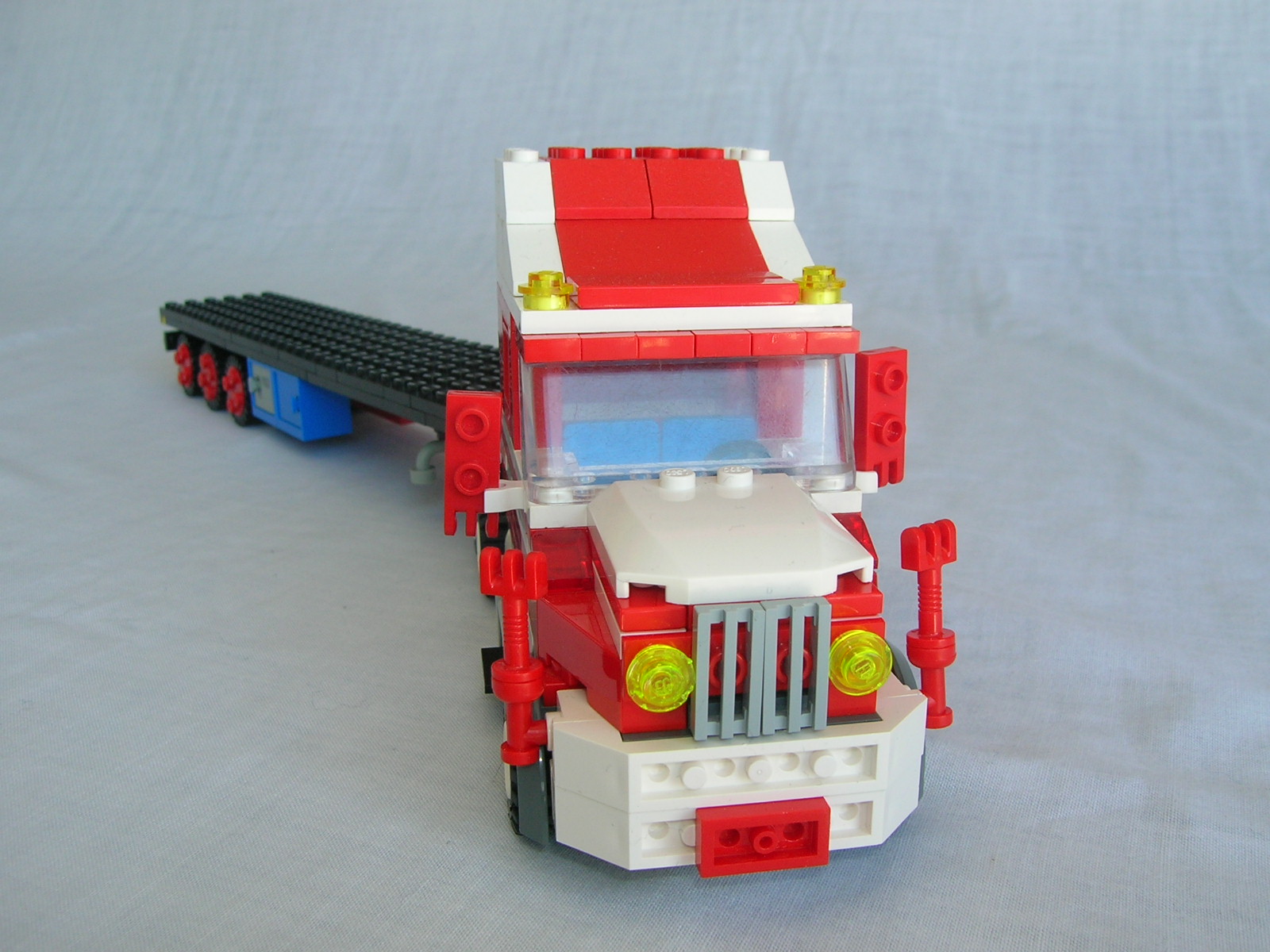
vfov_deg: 41.8
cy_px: 476
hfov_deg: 54.0
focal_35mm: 34
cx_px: 635
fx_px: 1247
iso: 50
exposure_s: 1/31.5
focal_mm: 5.7
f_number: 4.9
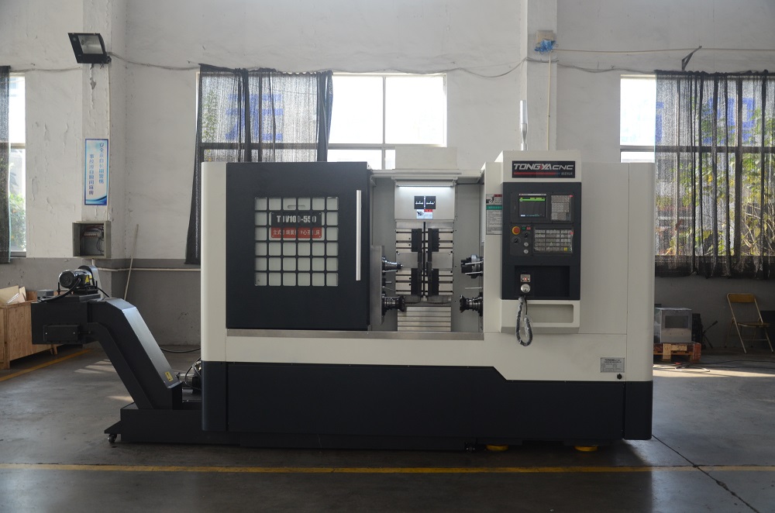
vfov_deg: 41.5
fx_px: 677
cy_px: 256
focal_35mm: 32
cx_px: 388
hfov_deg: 59.6
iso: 500
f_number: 4
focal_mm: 21
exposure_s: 1/200
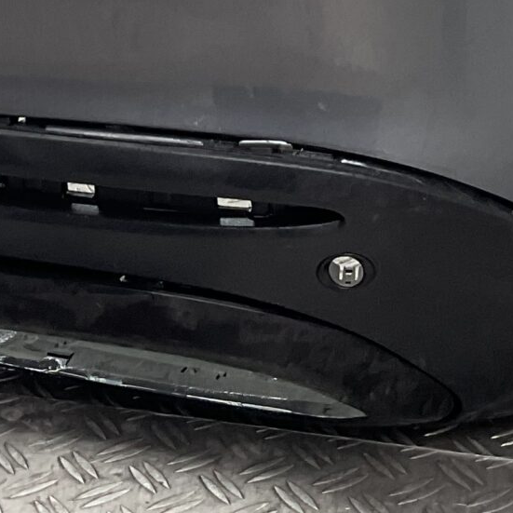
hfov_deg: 14.5
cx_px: 69
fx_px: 1995
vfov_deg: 13.6
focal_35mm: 119
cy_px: -291
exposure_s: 1/120
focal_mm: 3
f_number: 1.8
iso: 25
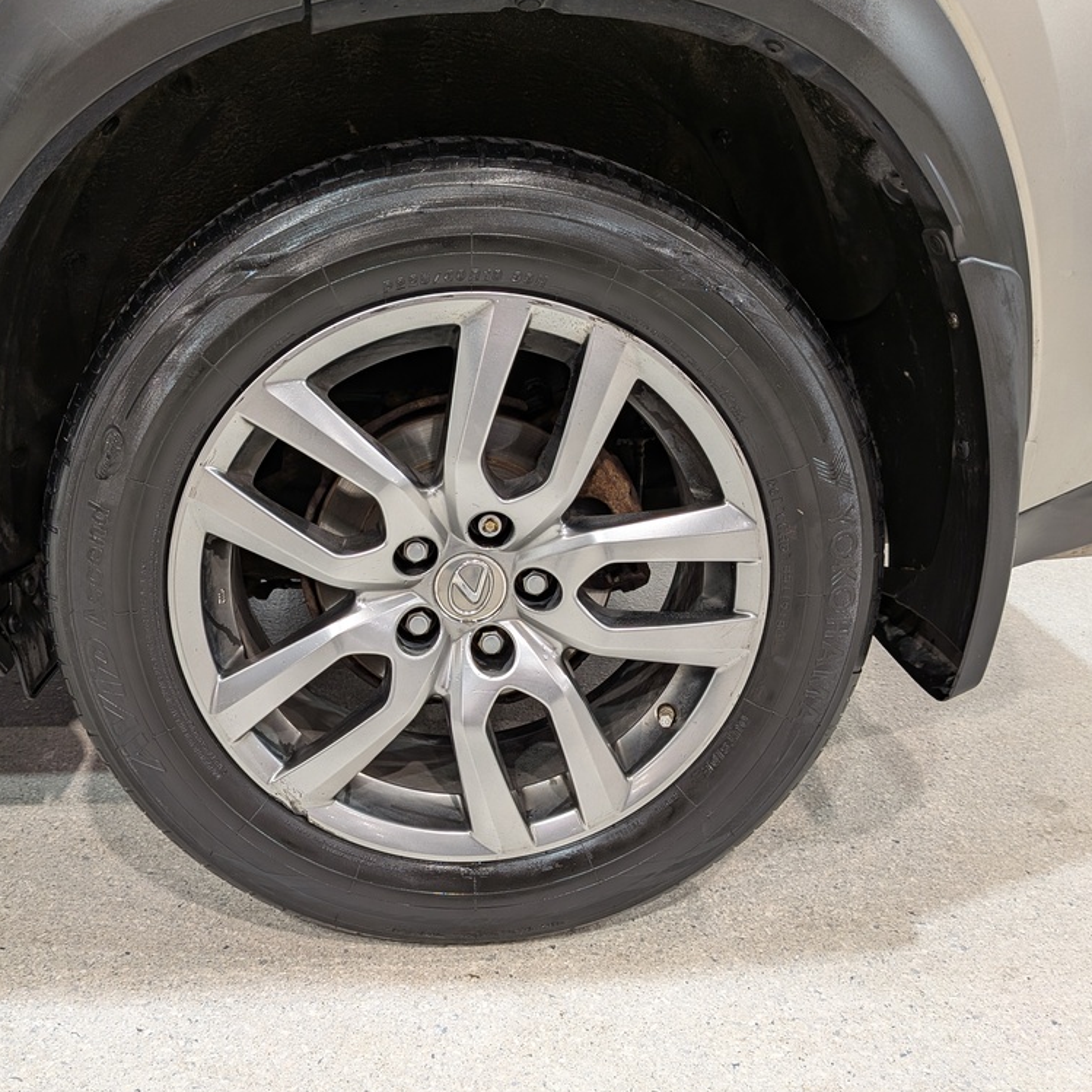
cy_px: 550
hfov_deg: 55.5
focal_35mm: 29
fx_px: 1035
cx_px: 475
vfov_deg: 55.6
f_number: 1.7
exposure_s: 1/25
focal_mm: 4.53
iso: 36
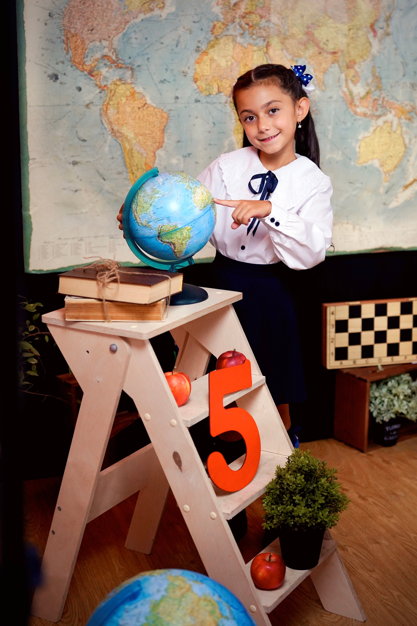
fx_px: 921
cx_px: 208
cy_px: 313
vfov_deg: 37.5
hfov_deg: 25.5
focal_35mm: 53
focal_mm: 53
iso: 1600
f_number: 2.8
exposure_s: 1/320
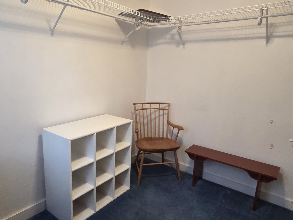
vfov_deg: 58.9
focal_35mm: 23
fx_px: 195
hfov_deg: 73.4
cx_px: 124
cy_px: 111
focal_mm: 2.2
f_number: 2.2
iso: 400
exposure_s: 1/60
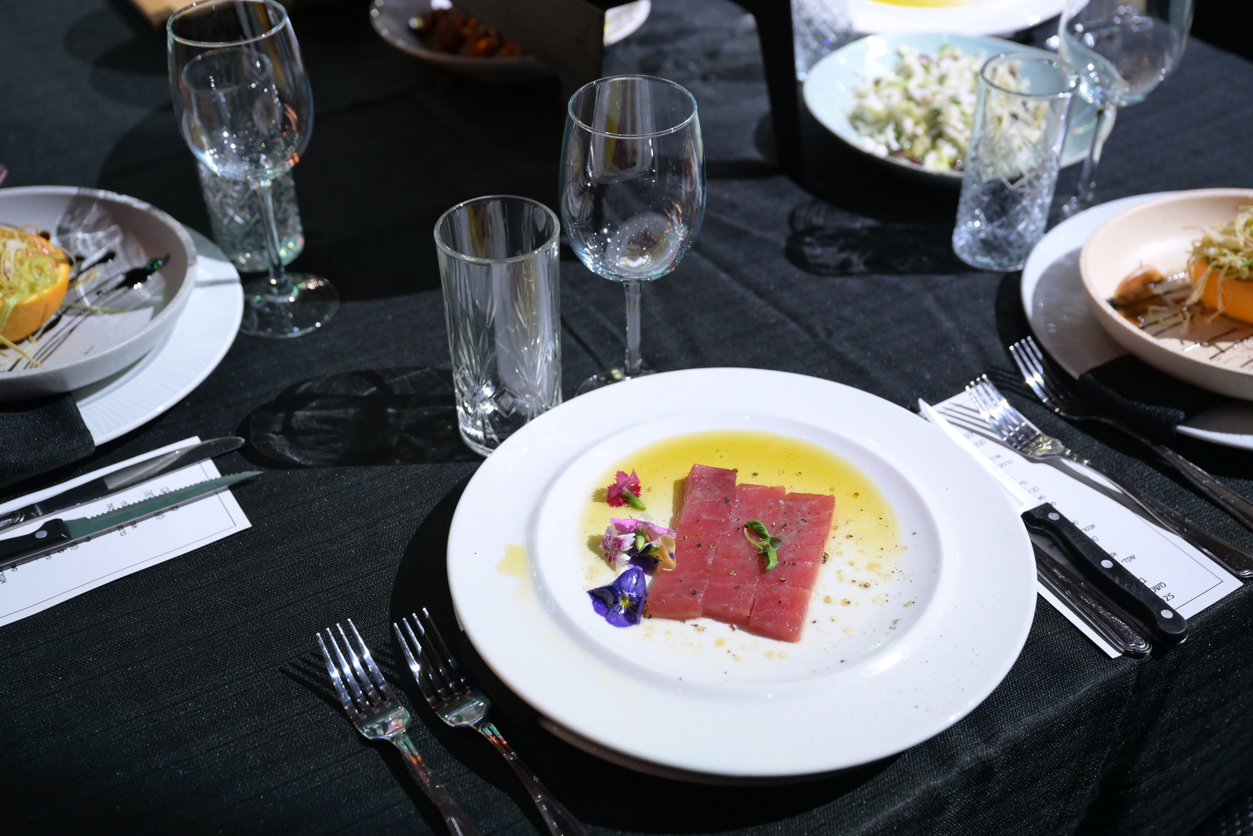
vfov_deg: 34.2
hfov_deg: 49.5
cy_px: 418
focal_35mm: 39
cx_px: 626
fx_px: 1358
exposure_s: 1/40
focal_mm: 39
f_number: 4
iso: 1600
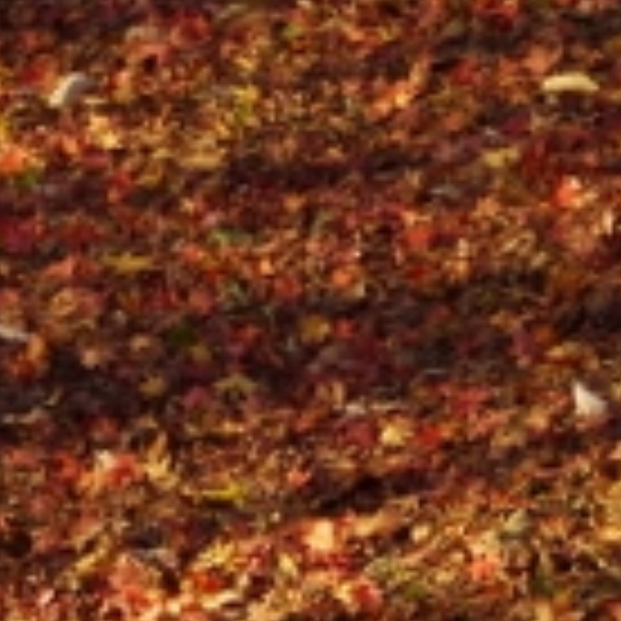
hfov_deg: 2.8
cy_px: 508
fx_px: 12685
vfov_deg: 2.8
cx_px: -378
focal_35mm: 625
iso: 800
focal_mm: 61
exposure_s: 1/500
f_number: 5.6
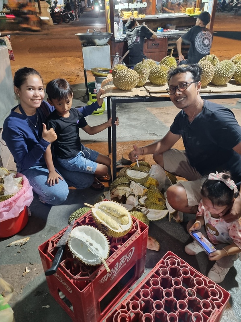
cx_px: 120
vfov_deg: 67.3
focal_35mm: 26
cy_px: 161
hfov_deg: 53.1
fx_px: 241
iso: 500
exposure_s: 1/25
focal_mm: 5.4
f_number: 1.8
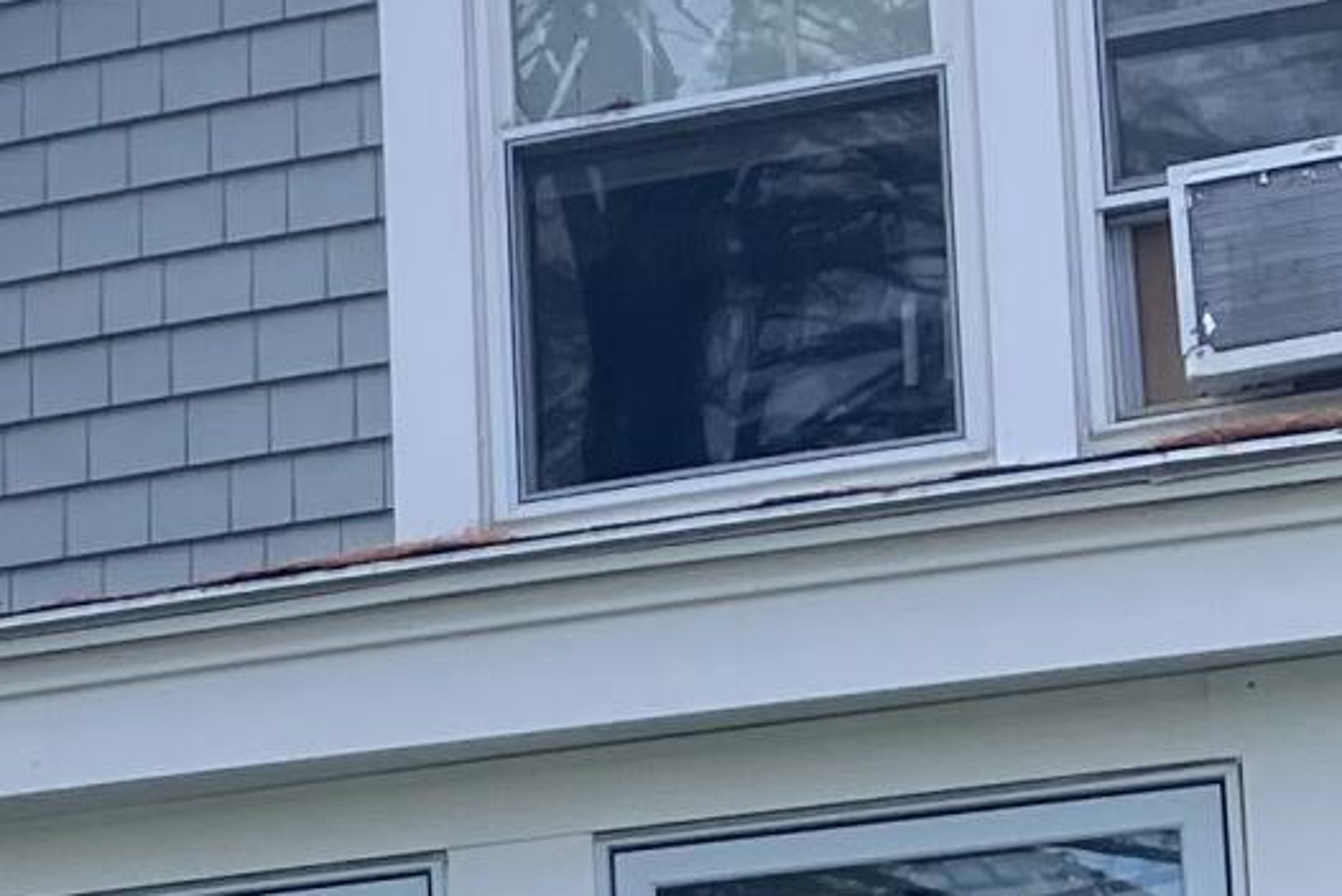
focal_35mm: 166
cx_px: -1316
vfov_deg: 8.0
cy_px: 1511
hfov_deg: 11.2
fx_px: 6189
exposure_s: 1/265
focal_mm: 3.99
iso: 32
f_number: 1.8
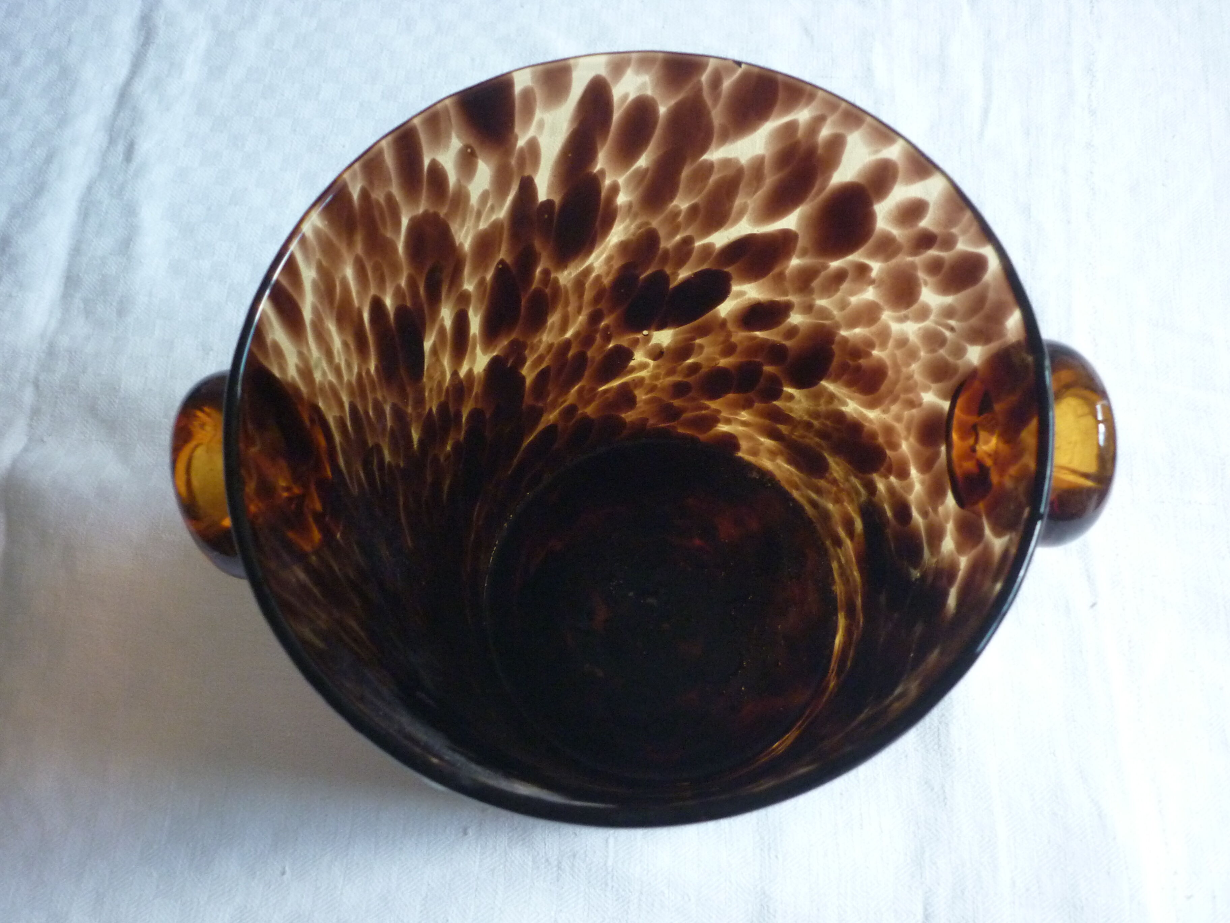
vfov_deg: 42.9
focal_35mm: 33
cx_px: 615
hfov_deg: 55.4
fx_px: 1173
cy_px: 462
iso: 400
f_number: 2.8
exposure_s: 1/25
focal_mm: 5.5
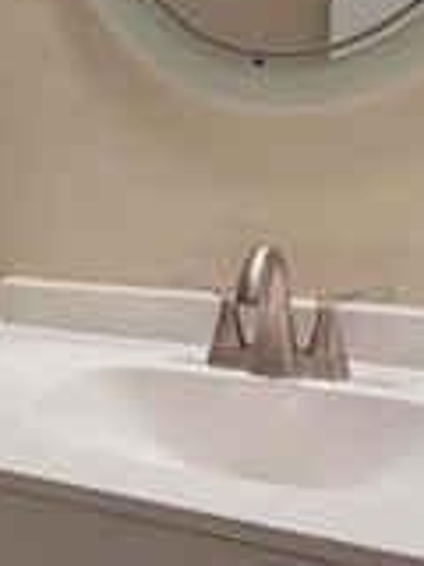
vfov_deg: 36.8
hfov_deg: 24.5
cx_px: -127
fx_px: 849
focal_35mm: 52
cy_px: 287
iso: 250
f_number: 2.2
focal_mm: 2.2
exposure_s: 1/120
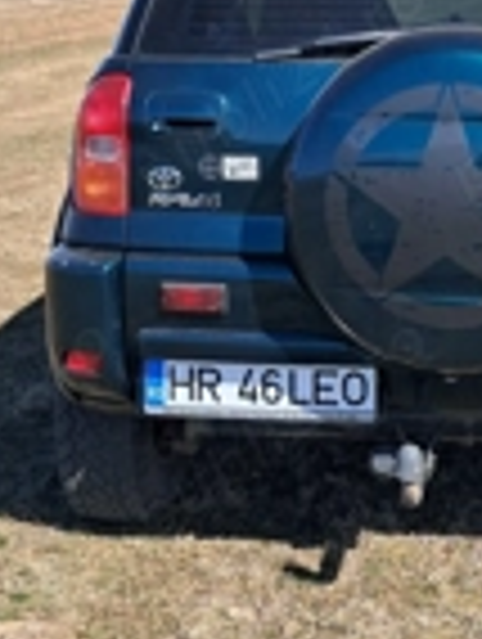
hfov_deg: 19.1
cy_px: 162
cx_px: 437
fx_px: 1407
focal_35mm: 76
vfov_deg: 25.3
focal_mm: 4
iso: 50
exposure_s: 1/503
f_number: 1.8
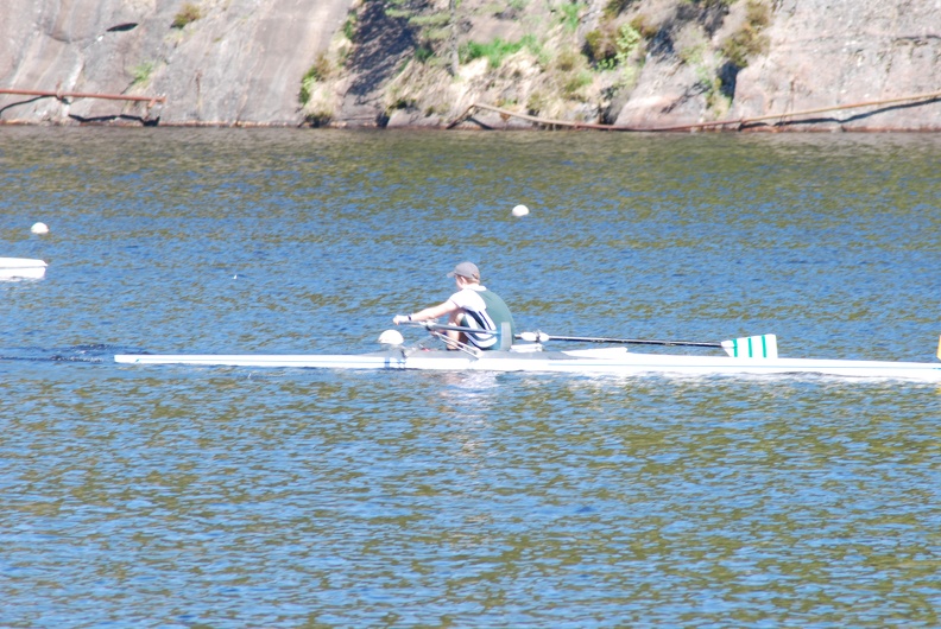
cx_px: 470
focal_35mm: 450
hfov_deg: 4.6
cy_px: 314
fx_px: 11775
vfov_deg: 3.1
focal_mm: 300
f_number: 13
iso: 200
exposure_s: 1/80
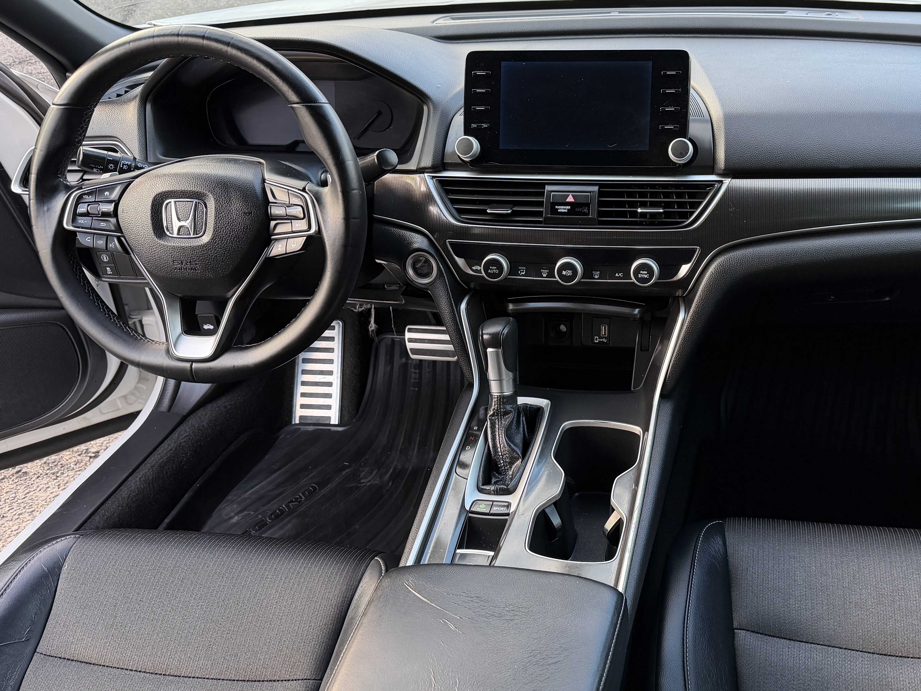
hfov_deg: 53.1
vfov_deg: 41.8
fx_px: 905
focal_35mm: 34
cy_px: 315
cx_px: 602
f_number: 1.78
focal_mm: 6.76
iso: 200
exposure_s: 1/121
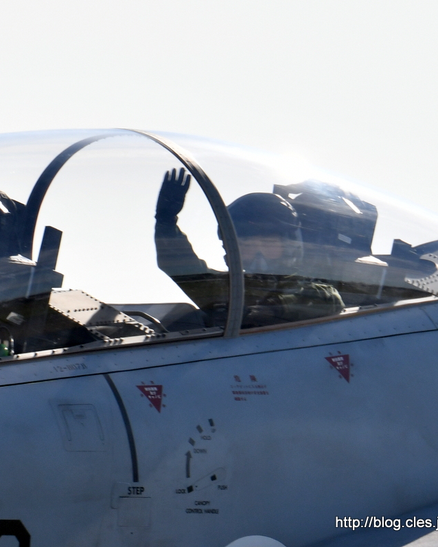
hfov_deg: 1.8
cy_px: 273
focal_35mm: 847
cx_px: 56
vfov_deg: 2.3
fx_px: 13730
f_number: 8
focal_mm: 400
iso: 200
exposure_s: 1/800
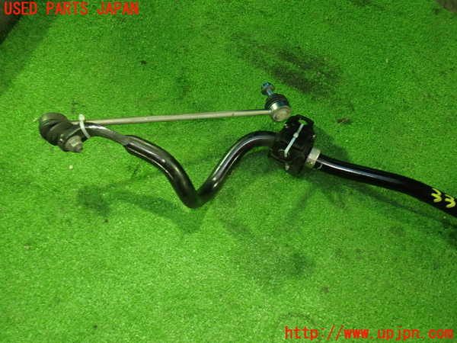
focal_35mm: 30
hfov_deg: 60.0
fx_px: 396
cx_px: 228
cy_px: 172
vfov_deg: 46.8
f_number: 2.3
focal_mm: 5.4
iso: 800
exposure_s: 1/30
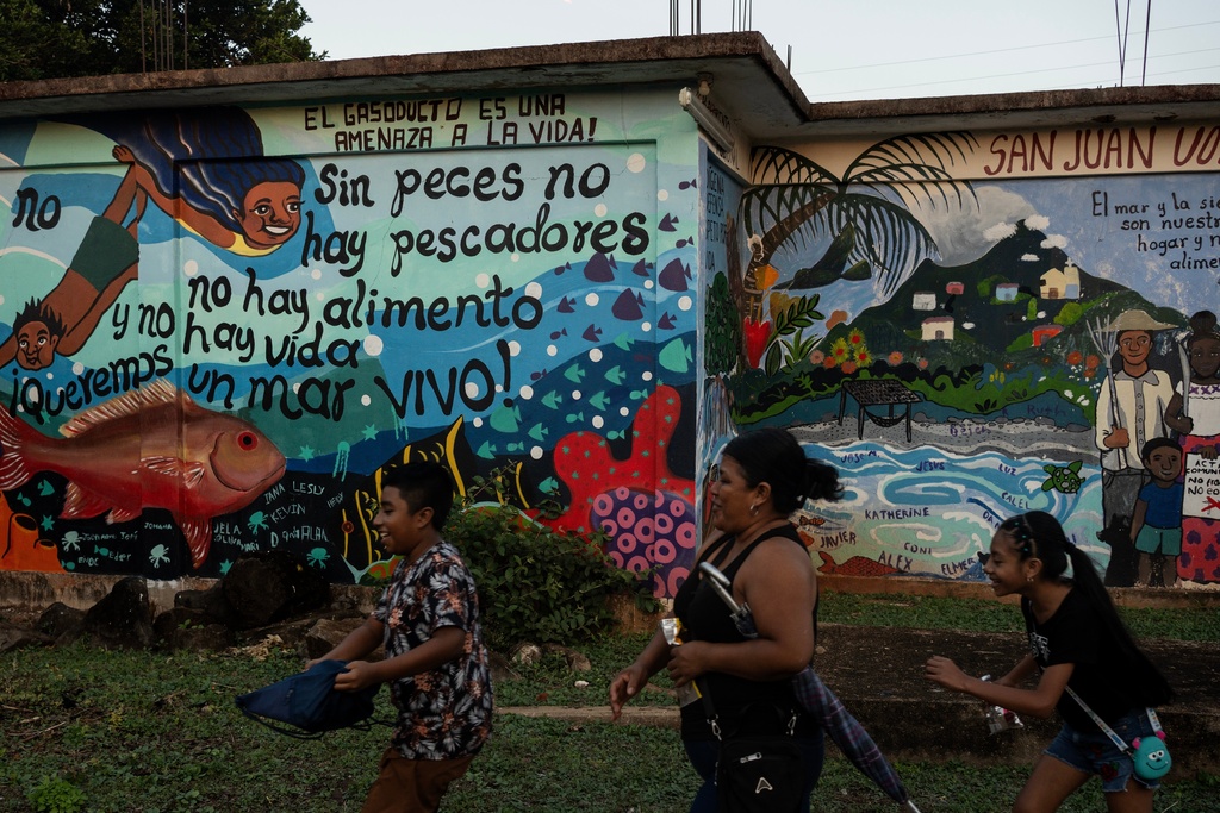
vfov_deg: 37.9
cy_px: 406
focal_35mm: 35
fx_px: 1186
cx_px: 610
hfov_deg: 54.4
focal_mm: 35
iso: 400
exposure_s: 1/500
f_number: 5.6
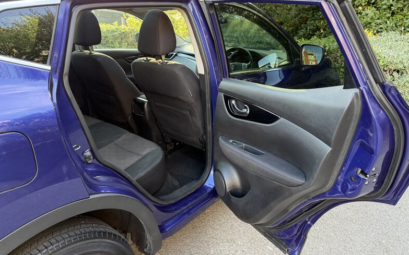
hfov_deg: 70.4
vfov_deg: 47.6
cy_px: 124
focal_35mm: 26
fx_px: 290
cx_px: 204
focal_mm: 6.76
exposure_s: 1/97
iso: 200
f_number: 1.78
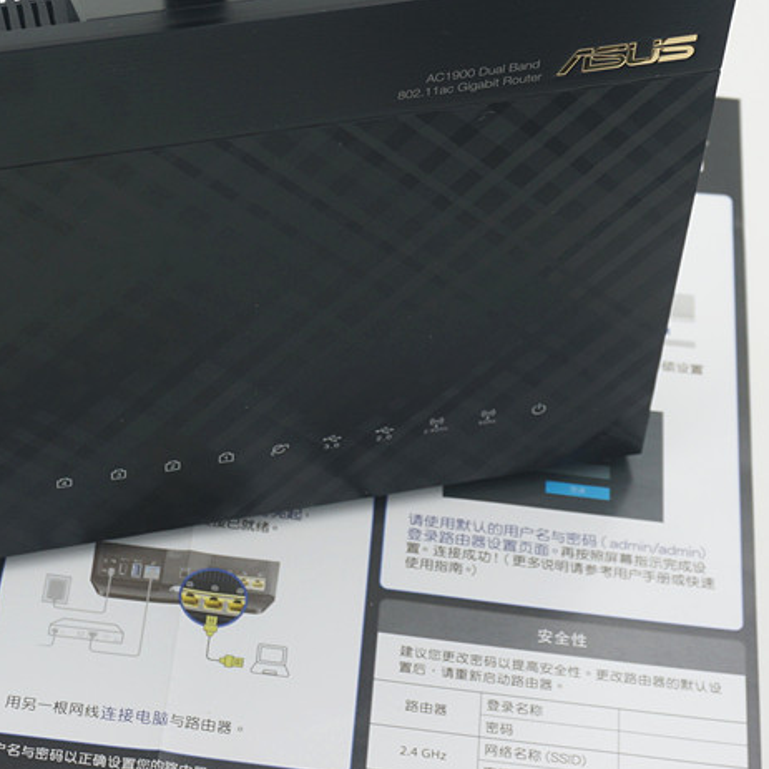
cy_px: 229
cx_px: 219
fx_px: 2336
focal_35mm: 93
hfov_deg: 18.6
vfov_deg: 18.6
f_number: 7.1
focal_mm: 33
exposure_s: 1/50
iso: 100
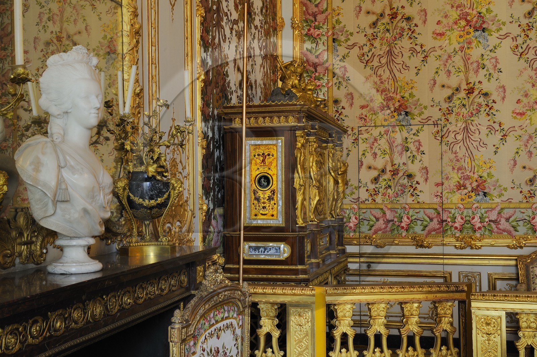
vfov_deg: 28.0
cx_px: 268
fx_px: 715
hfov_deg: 41.1
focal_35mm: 48
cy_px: 178
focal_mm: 48
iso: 200
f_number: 16
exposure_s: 3
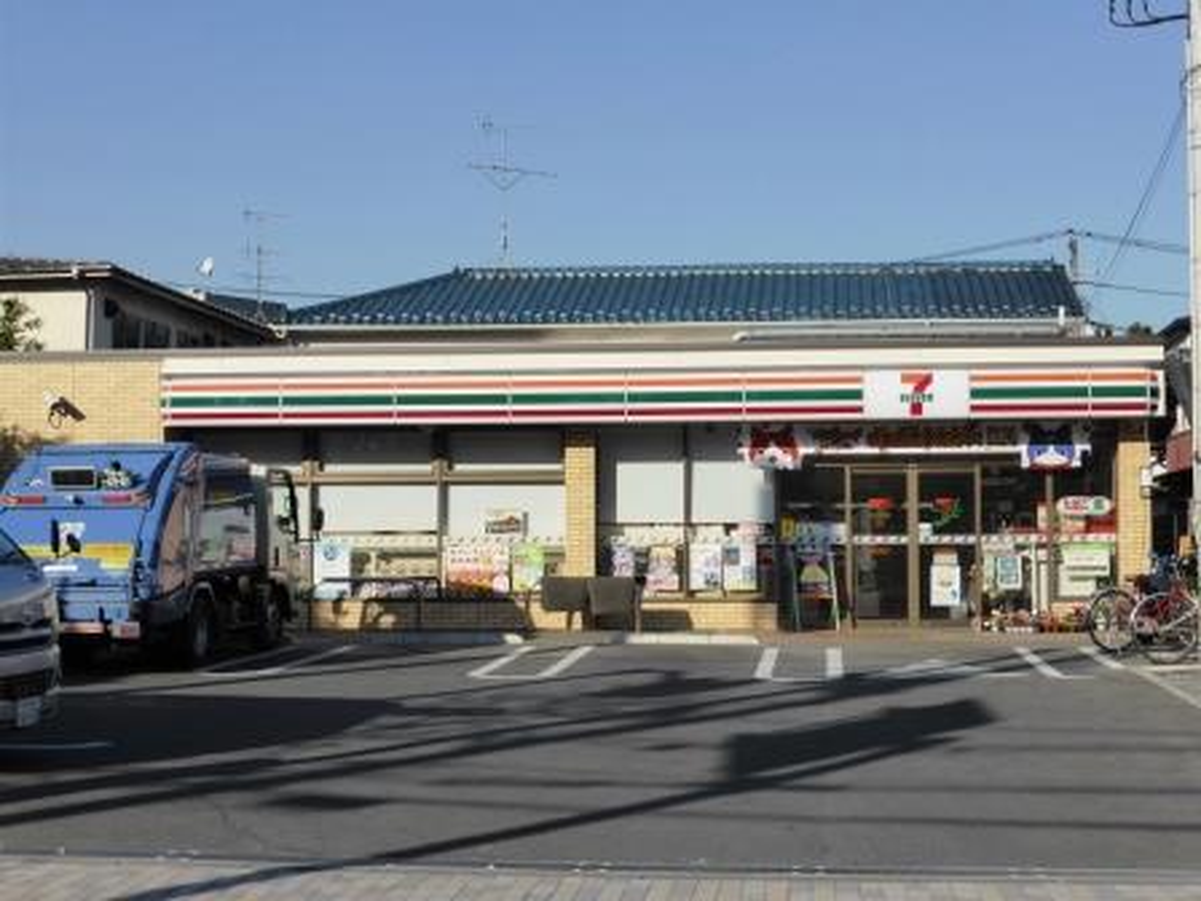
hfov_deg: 33.8
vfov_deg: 25.7
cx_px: 600
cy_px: 450
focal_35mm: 57
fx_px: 1978
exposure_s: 1/1600
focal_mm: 9.7
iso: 200
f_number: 4.6
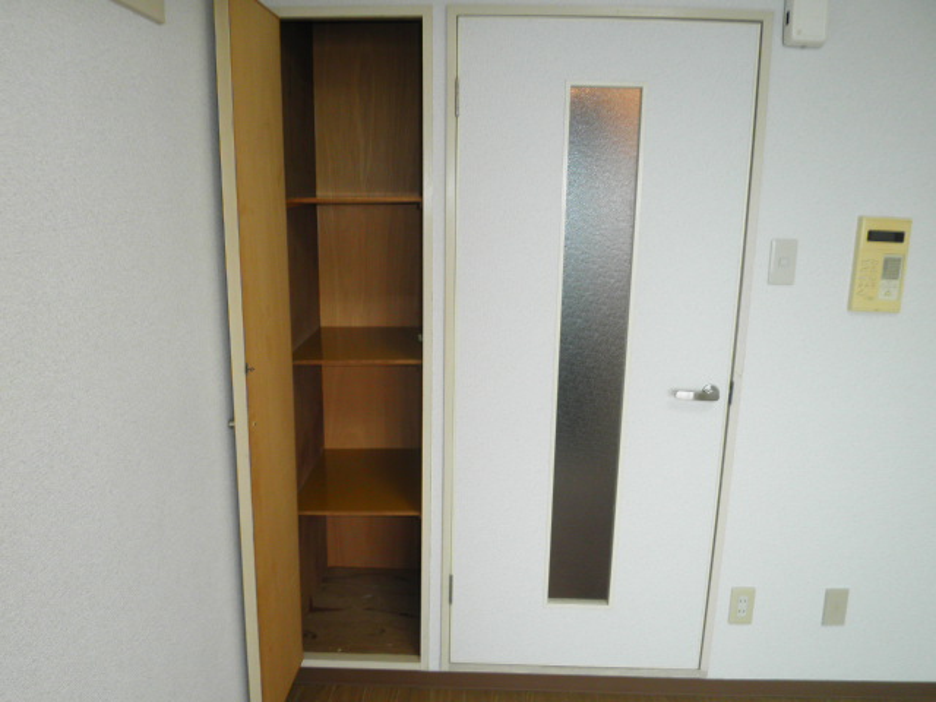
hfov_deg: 67.3
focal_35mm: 26
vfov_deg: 53.1
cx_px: 468
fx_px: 703
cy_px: 351
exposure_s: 1/30
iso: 64
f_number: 2.8
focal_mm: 4.7
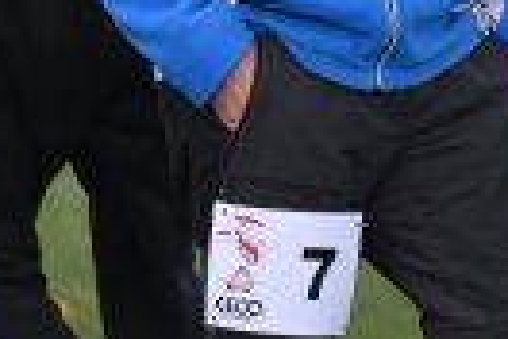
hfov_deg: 1.4
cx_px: 225
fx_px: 21320
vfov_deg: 0.9
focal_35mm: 1511
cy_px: -289
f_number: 6.3
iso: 640
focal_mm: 400
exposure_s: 1/800
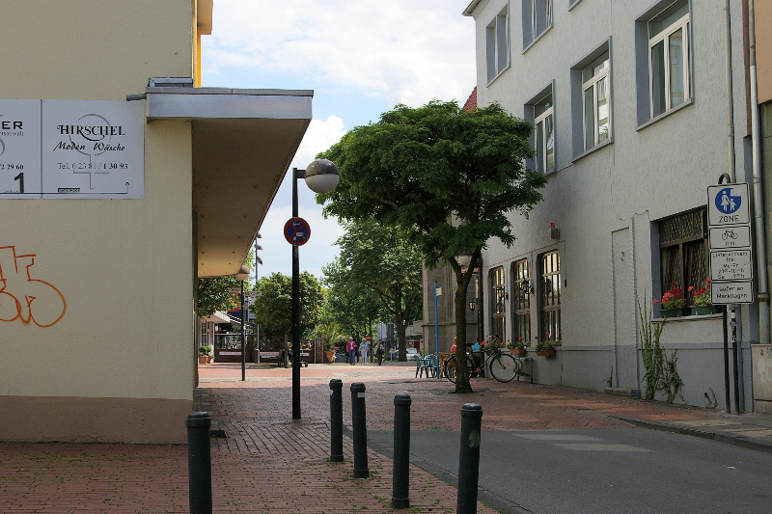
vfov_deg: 23.8
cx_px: 386
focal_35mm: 57
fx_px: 1222
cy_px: 257
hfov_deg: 35.1
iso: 200
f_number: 9.5
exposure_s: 1/350
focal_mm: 38
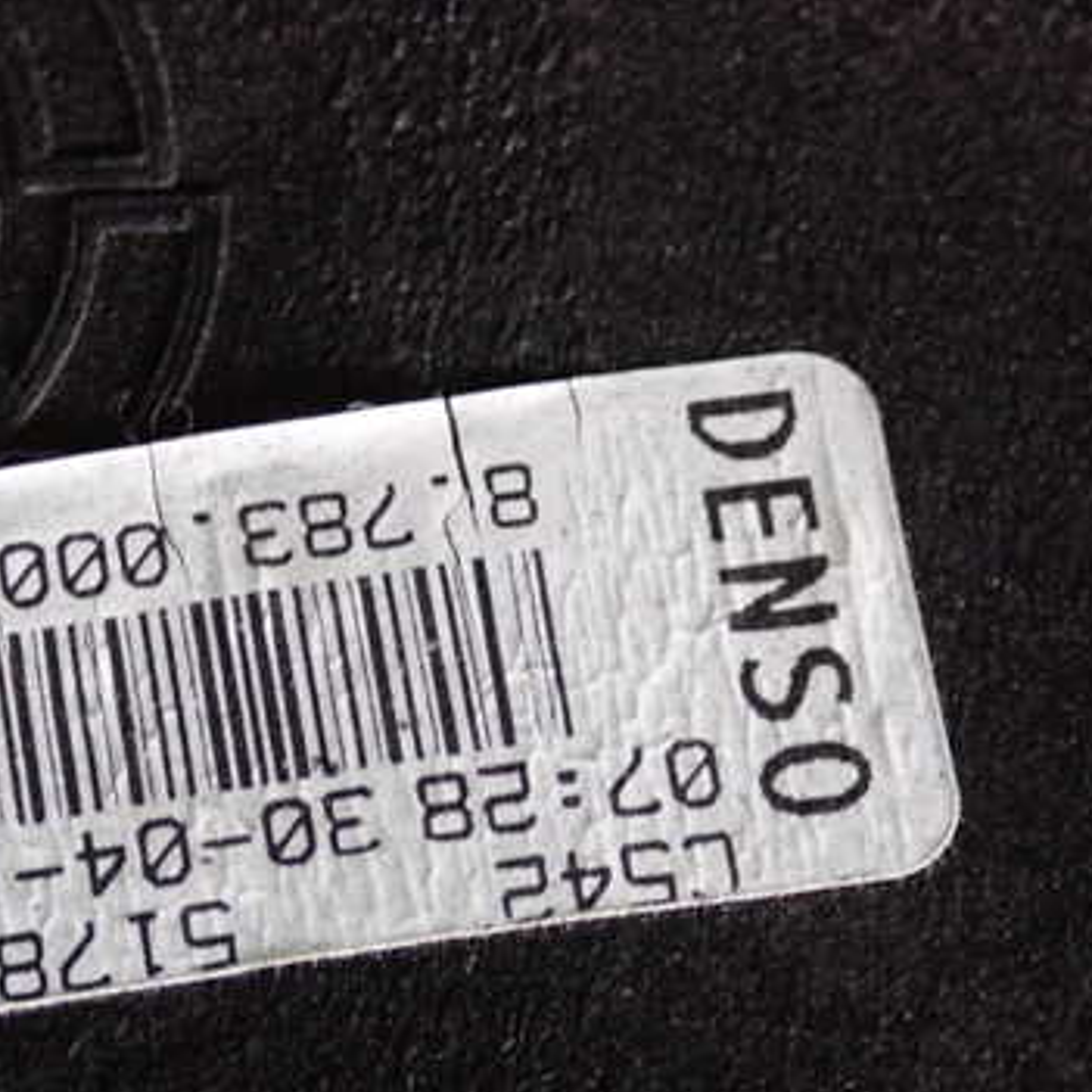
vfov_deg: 14.1
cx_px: 255
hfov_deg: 14.0
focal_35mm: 124
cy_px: 672
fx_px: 4426
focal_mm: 14.62
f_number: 4.3
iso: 800
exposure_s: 1/80
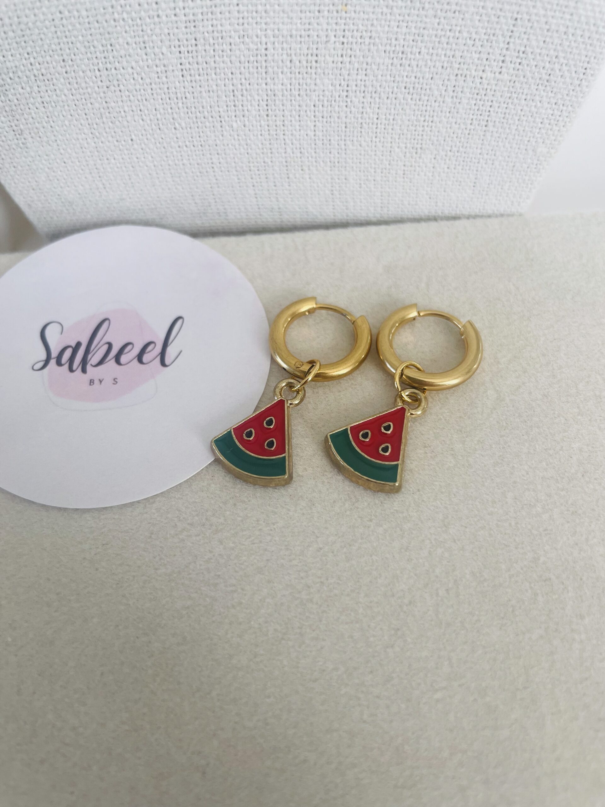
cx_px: 302
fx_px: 606
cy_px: 404
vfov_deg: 67.3
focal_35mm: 26
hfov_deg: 53.1
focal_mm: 4.2
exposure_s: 1/121
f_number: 1.6
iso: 64
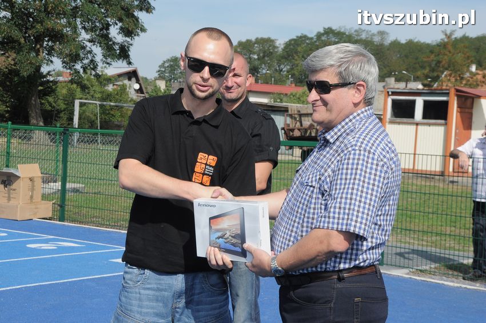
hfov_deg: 28.1
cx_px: 243
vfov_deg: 18.9
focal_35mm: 72
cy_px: 162
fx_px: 971
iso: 400
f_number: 11
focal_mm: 48
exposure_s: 1/500
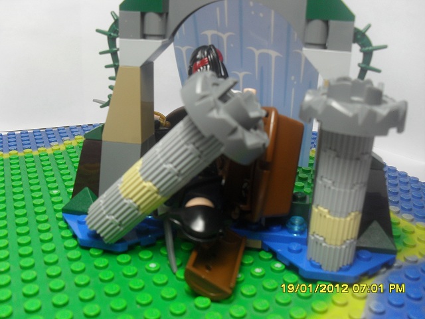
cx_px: 212
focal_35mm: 35
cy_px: 160
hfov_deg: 52.6
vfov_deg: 40.7
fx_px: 430
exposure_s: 1/90
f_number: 3.2
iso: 100
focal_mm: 6.3
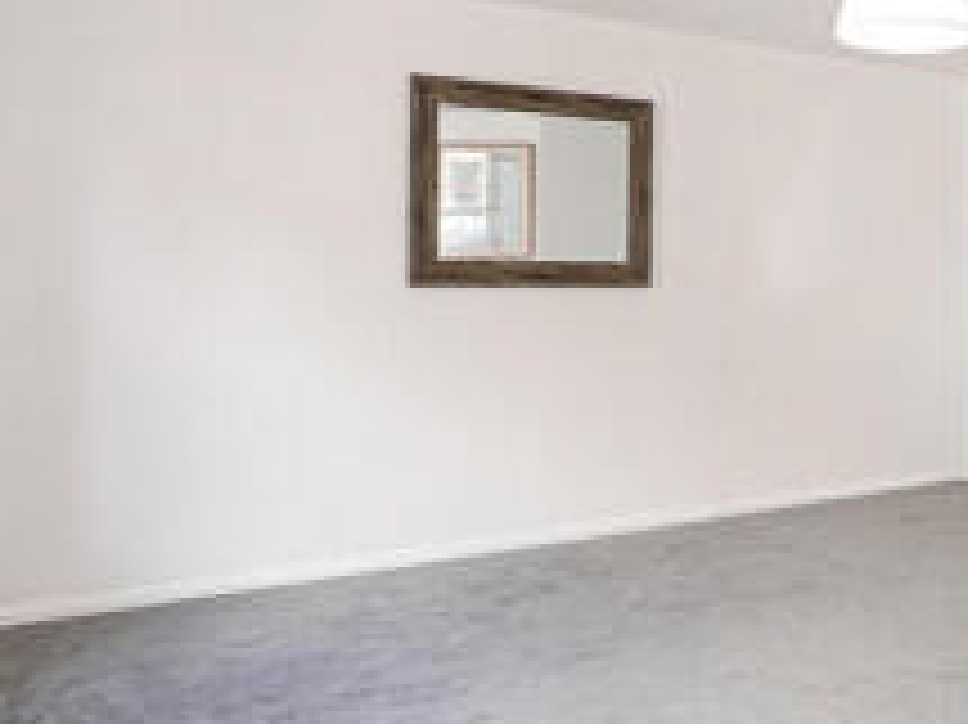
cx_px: 880
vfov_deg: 37.6
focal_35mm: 38
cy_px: 299
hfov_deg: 44.4
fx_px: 1062
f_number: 4
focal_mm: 7
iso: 800
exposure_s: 1/60
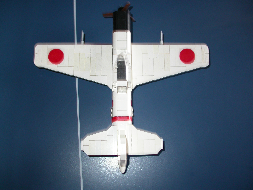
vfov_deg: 37.7
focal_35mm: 38
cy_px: 95
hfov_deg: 49.0
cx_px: 126
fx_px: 278
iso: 100
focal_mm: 7.85
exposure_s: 1/30
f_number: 2.6
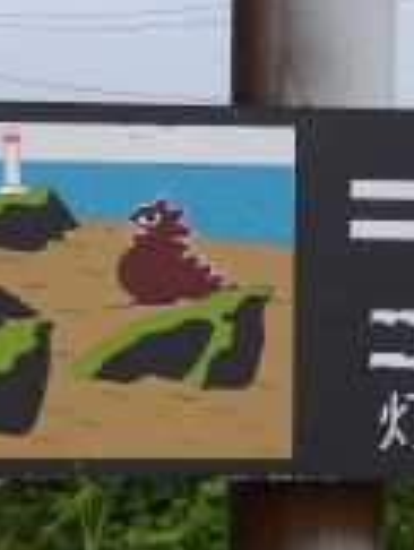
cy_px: 336
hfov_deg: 21.2
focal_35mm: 69
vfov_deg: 28.0
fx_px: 1097
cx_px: 319
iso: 125
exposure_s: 1/1000
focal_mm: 4.5
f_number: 3
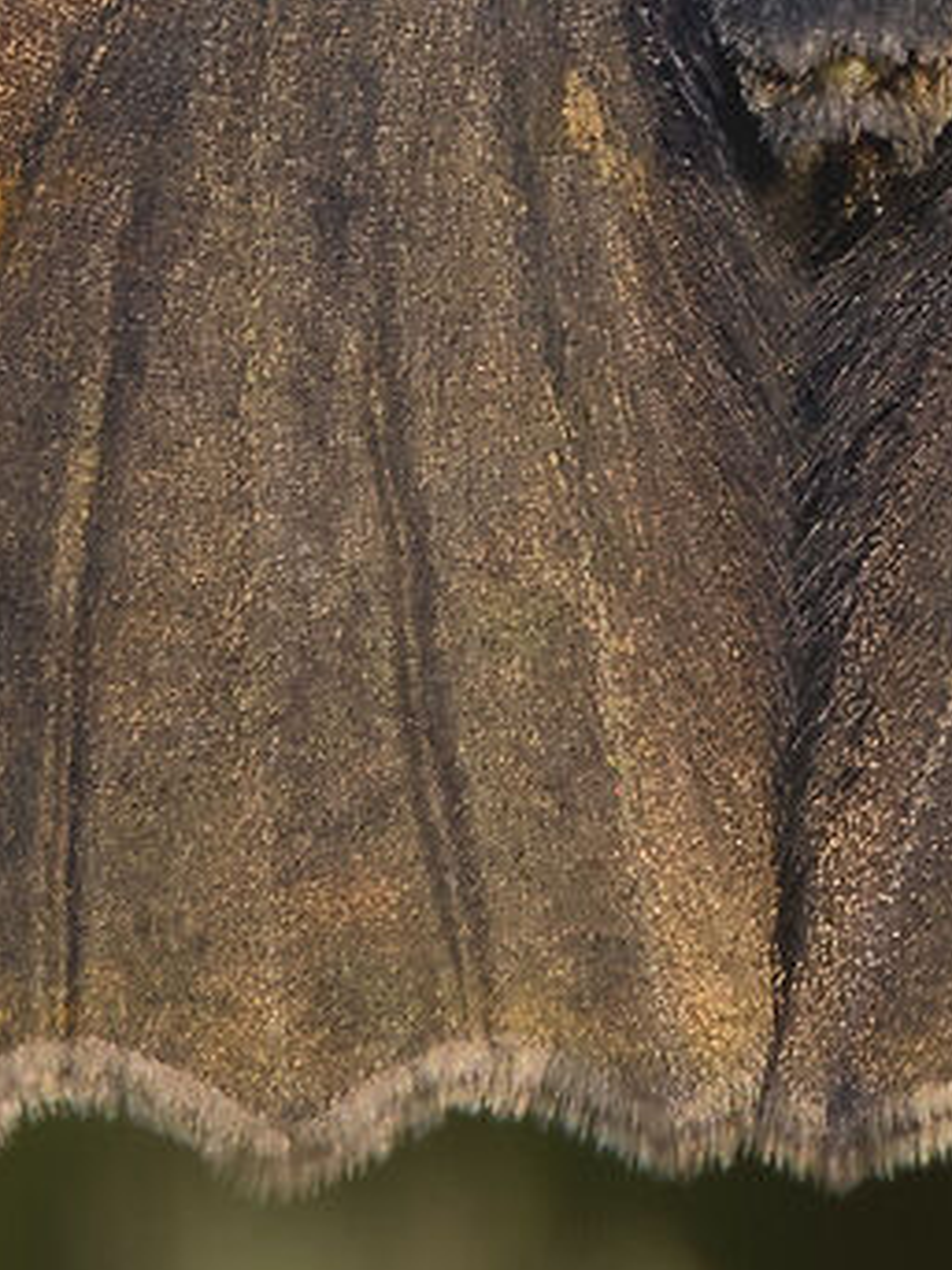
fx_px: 77713
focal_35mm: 2118
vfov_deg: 0.9
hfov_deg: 0.7
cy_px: -1189
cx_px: 1171
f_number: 11
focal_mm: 210
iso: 125
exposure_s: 1/200
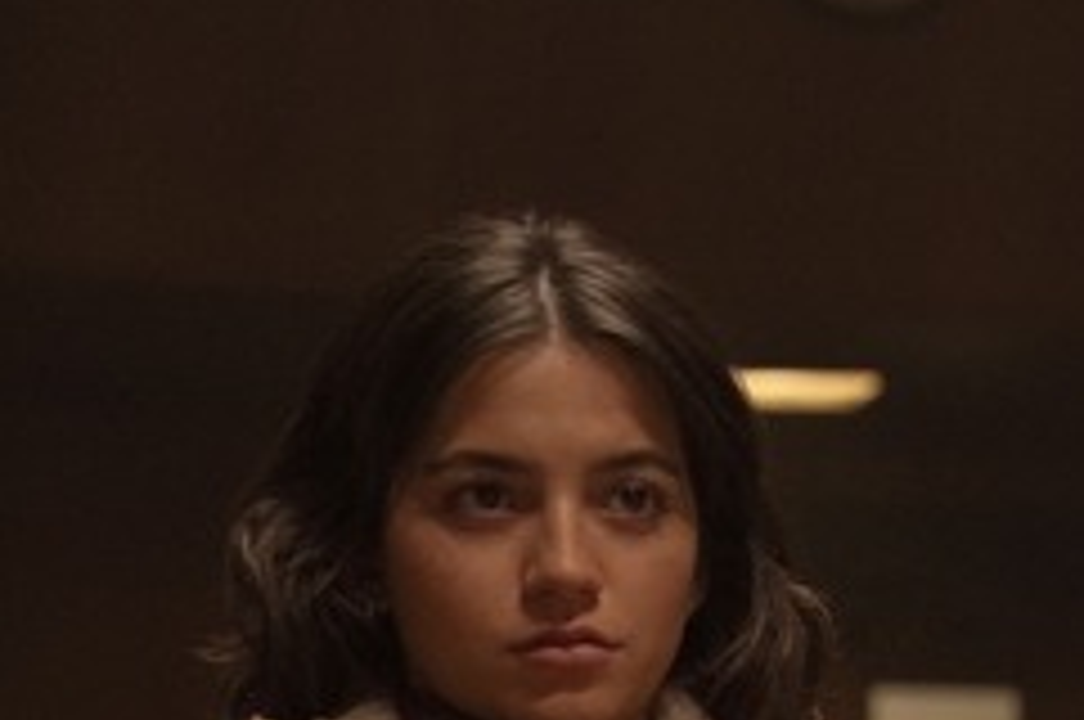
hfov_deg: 8.9
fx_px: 6826
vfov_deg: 6.0
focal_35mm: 227
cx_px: 1385
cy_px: 1066
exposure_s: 1/100
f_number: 3.5
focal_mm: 70
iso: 8000
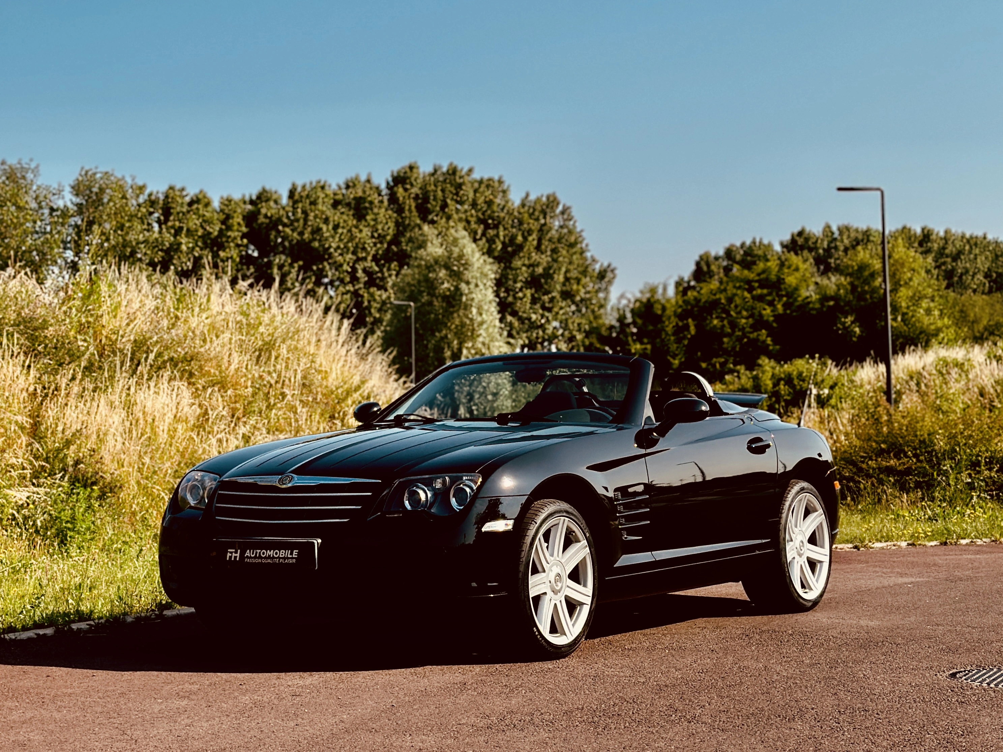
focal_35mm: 48
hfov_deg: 39.7
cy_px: 376
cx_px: 502
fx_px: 1391
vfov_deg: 30.3
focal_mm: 6.86
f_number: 1.78
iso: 100
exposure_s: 1/5000
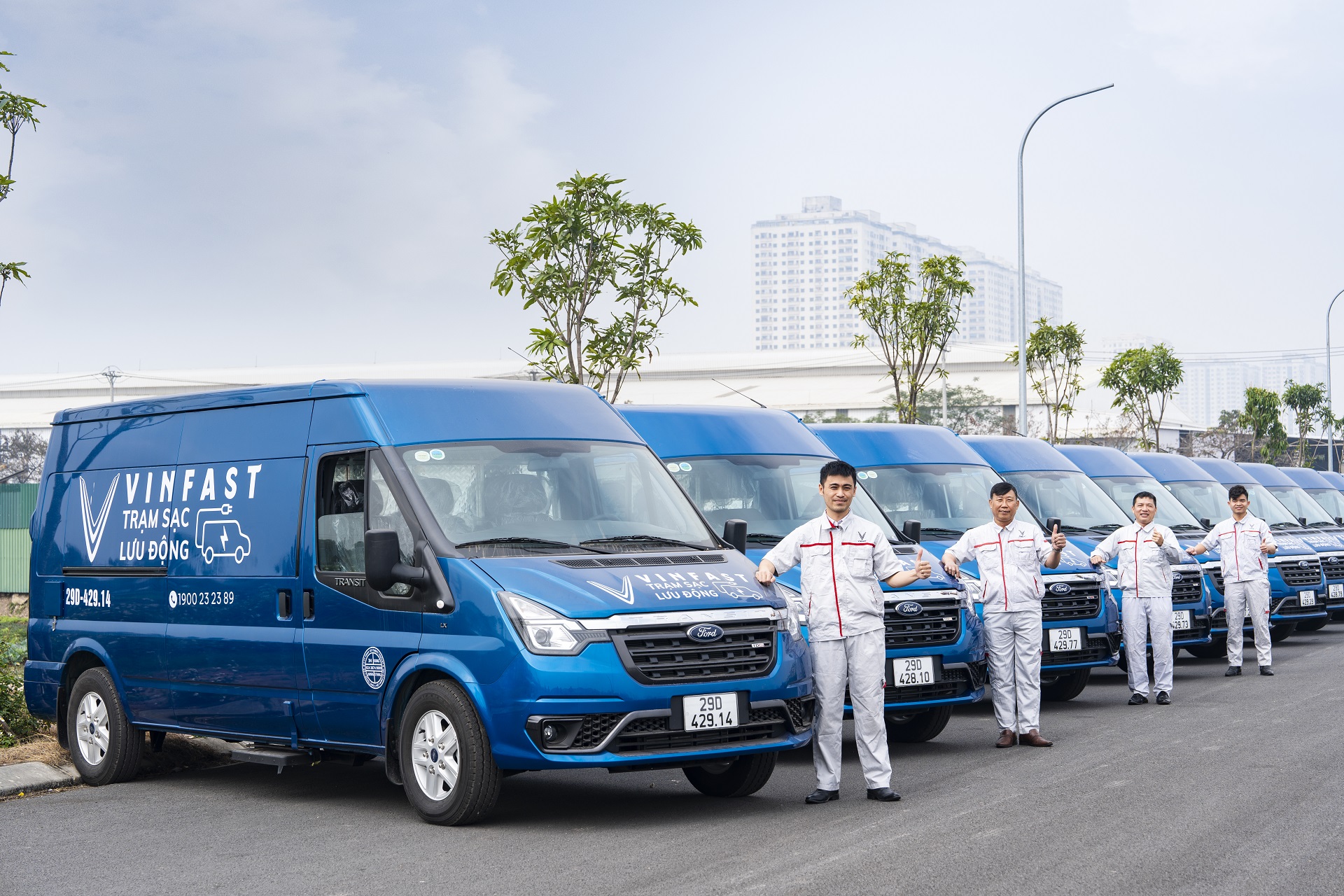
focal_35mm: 70
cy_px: 448
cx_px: 672
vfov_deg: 19.5
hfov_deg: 28.8
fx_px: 2613
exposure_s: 1/160
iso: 100
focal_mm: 70
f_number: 6.3
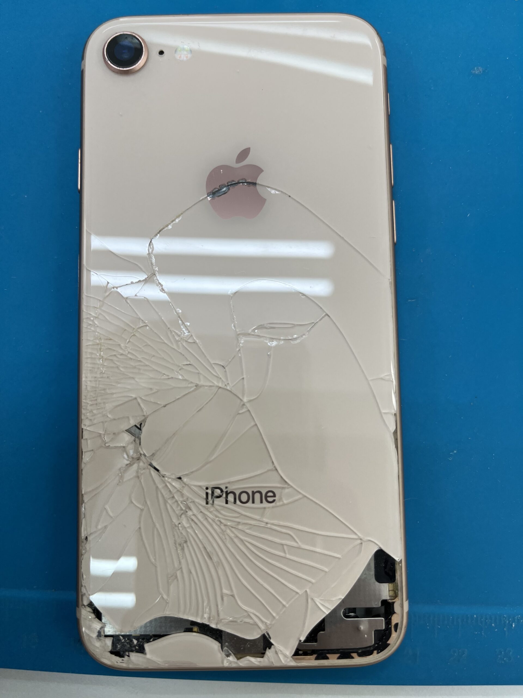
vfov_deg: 67.3
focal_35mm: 26
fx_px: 524
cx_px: 262
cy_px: 349
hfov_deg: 53.1
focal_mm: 5.1
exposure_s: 1/108
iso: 32
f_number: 1.6
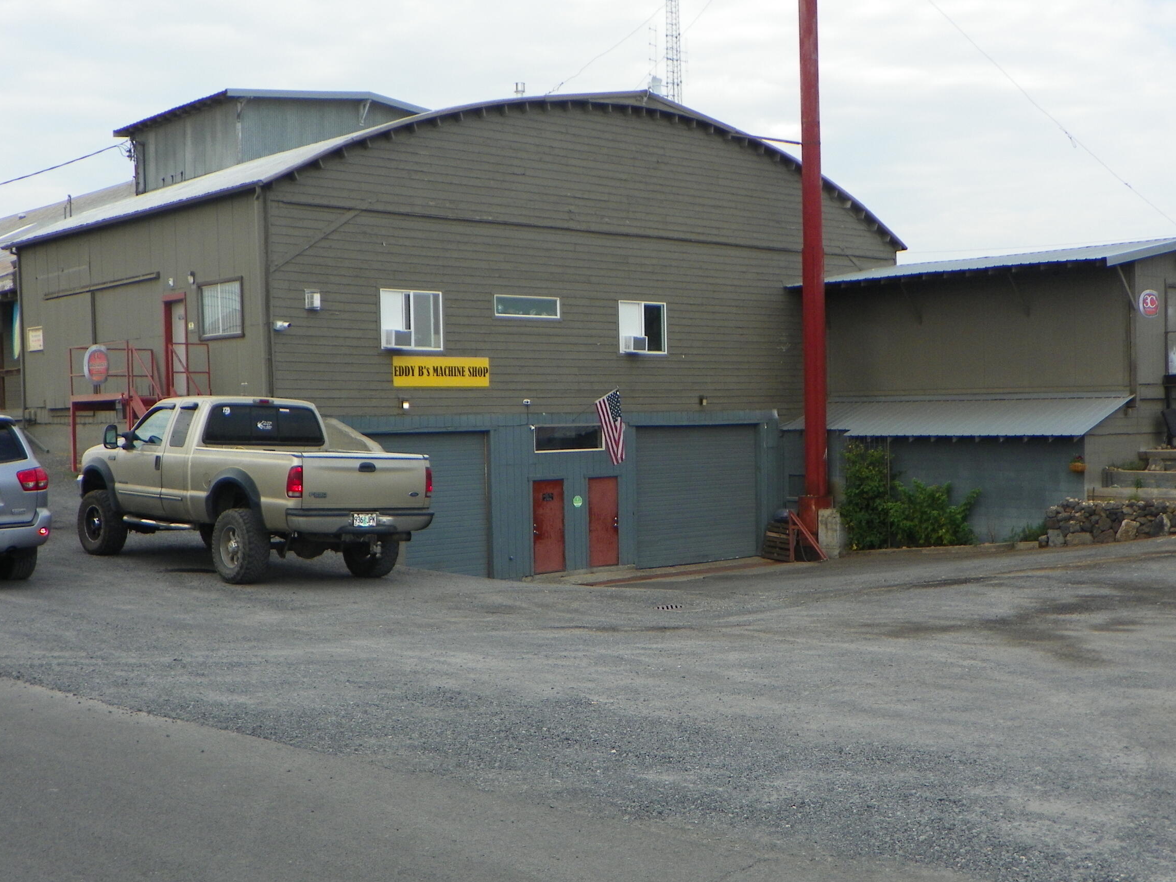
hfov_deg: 41.2
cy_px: 493
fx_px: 1563
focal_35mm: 46
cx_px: 630
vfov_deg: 31.5
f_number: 3.2
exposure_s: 1/500
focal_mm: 6.2
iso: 64
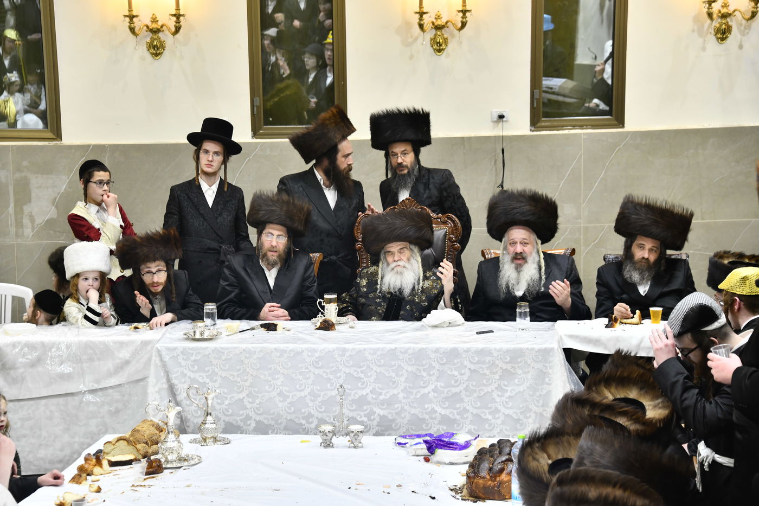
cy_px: 253
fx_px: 2213
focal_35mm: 105
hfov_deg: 19.5
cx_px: 380
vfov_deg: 13.0
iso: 800
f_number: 5.6
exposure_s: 1/200
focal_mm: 105
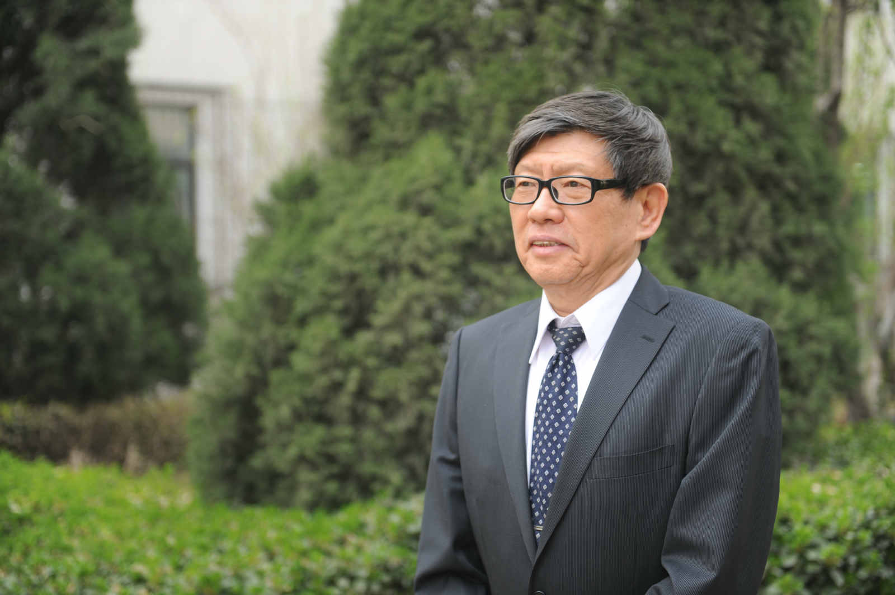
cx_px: 448
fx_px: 1639
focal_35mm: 66
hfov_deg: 30.5
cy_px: 298
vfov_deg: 20.6
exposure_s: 1/320
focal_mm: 66
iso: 200
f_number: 2.8
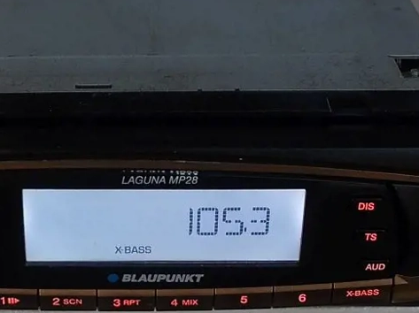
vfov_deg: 16.2
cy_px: 175
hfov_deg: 21.2
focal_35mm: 91
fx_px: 1101
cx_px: 73
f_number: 3.3
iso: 80
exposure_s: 1/40
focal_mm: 6.1
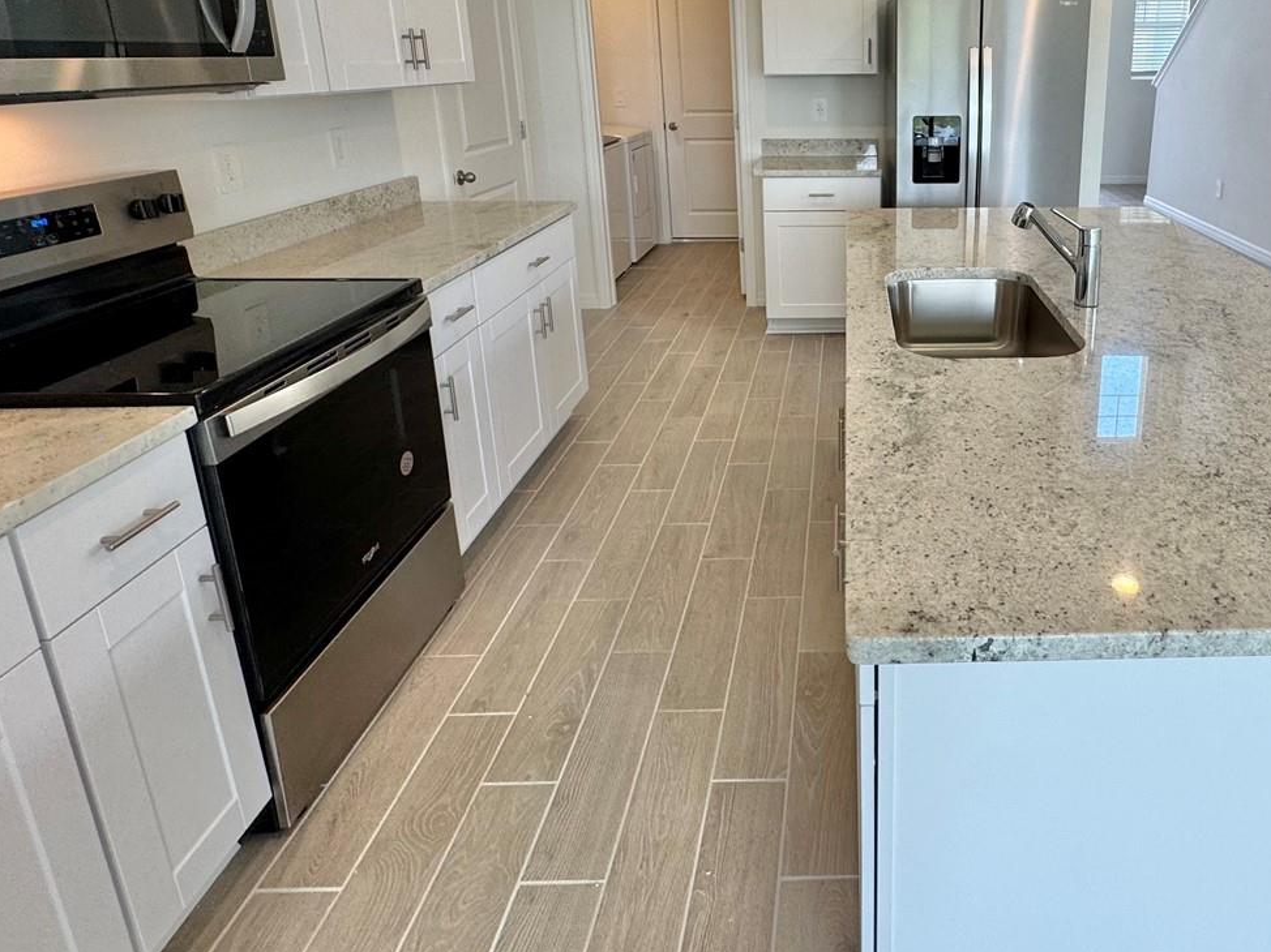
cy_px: 278
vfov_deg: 56.8
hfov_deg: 71.2
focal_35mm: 23
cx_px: 872
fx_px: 844
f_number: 2.2
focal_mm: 2.22
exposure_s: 1/120
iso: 100
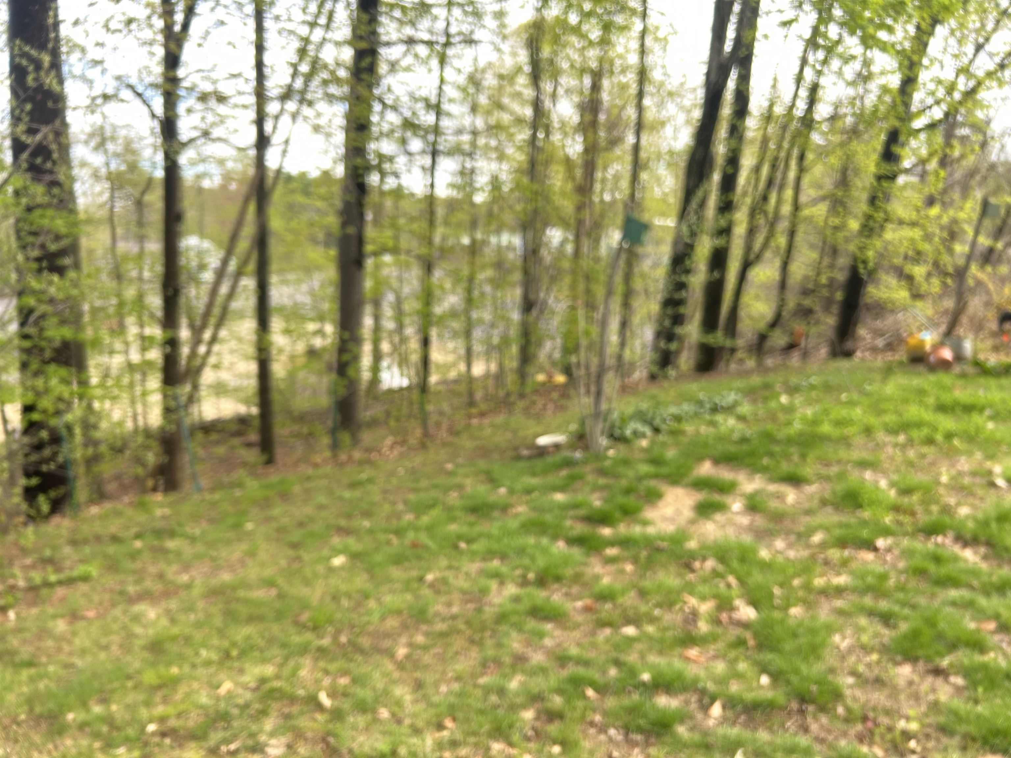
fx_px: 759
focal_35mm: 26
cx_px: 506
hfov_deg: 67.3
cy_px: 379
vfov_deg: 53.1
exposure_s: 1/222
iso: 40
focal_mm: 5.7
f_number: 1.5
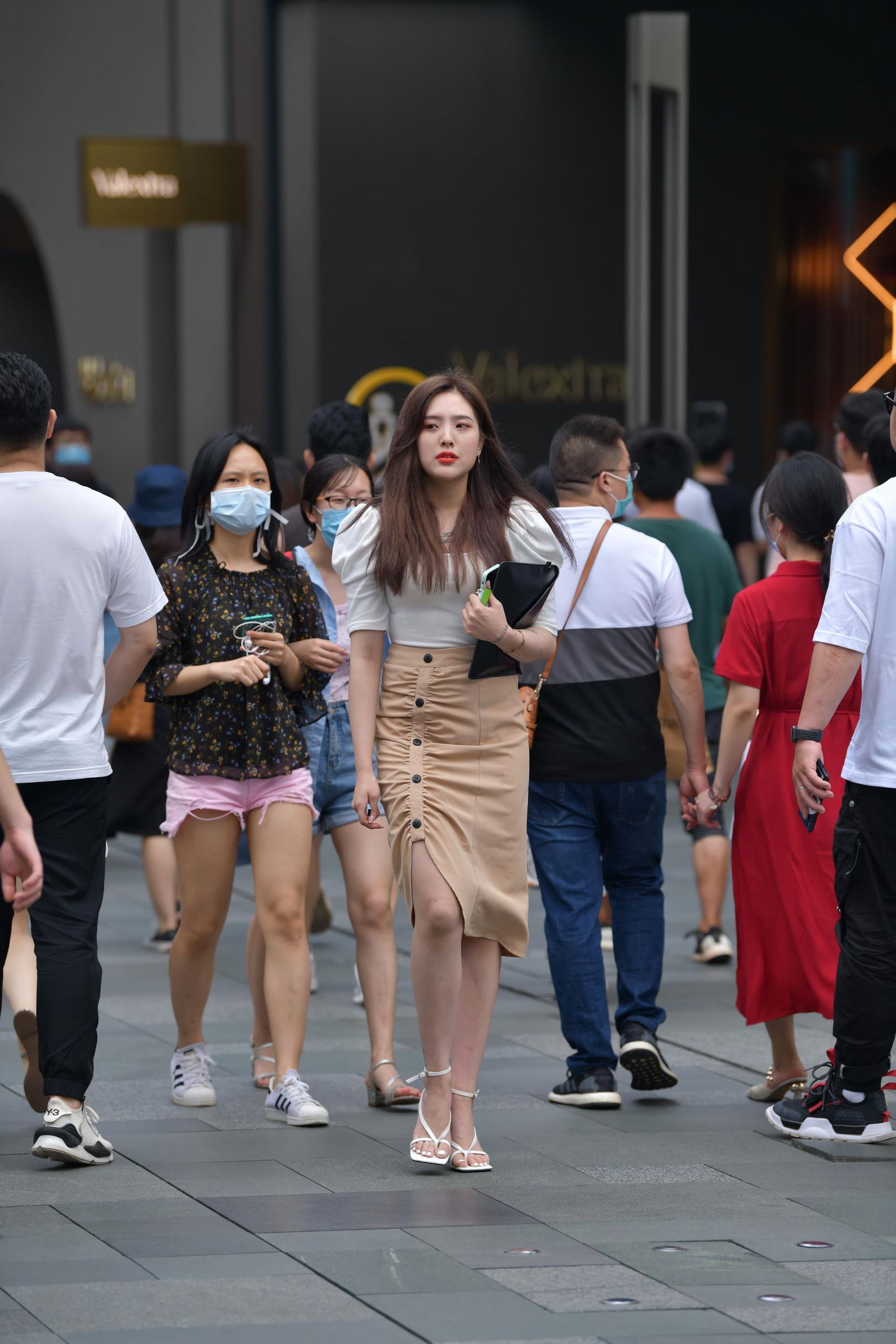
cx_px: 448
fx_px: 5599
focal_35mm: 150
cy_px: 672
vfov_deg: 13.7
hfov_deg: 9.1
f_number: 3.5
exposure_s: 1/800
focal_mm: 150
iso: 200
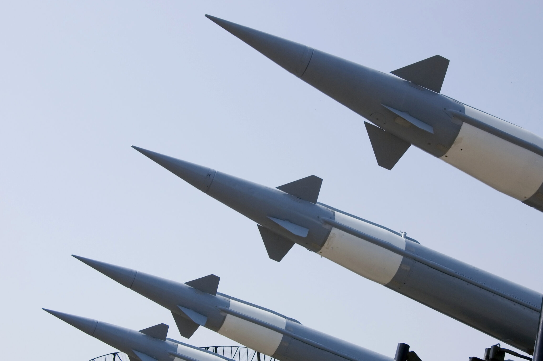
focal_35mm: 64
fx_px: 964
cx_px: 301
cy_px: 185
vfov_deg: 21.2
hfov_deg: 31.4
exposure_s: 1/640
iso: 200
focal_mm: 38
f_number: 13
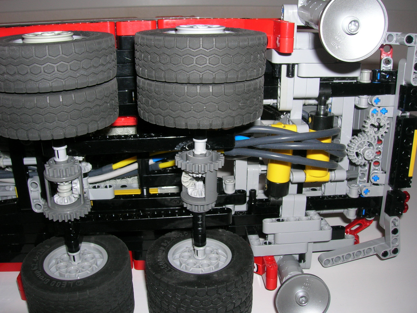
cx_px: 208
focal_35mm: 34
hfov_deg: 54.0
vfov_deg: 41.8
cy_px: 156
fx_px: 410
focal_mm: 5.7
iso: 50
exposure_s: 1/60.1
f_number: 4.9
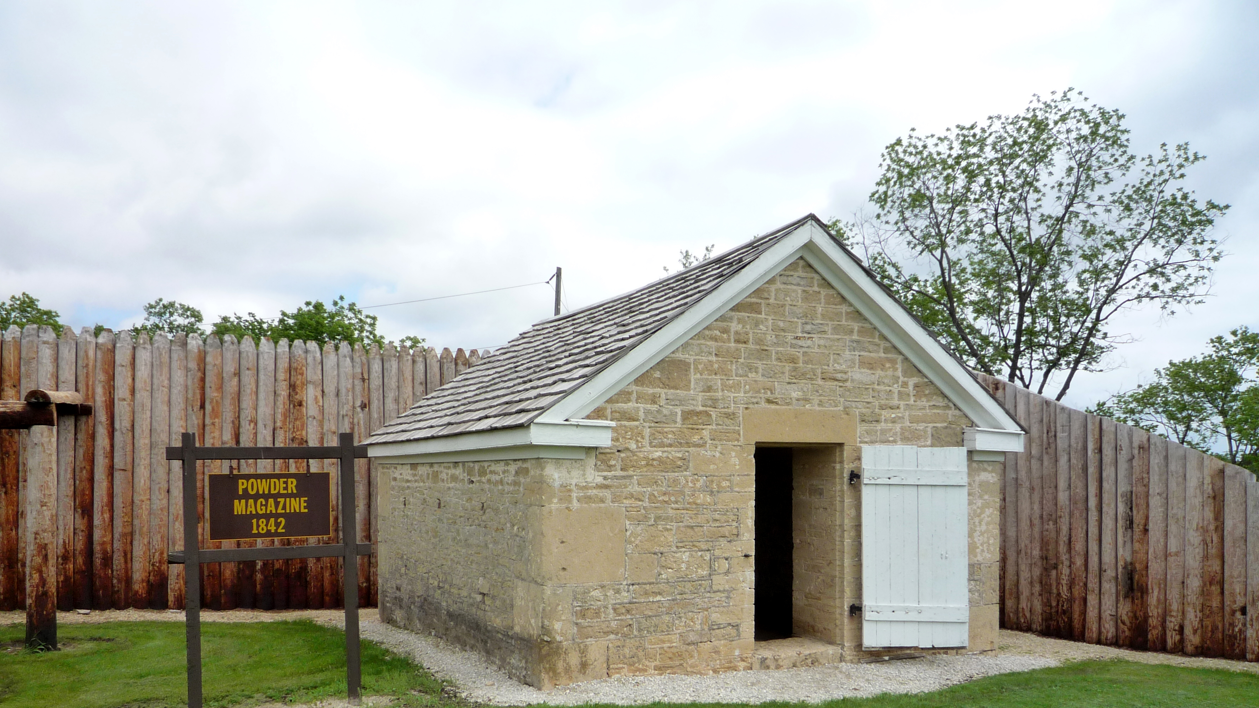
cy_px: 482
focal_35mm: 28
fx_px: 935
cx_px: 629
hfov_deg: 67.9
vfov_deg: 40.9
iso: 160
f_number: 4.5
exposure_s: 1/800
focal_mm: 4.4
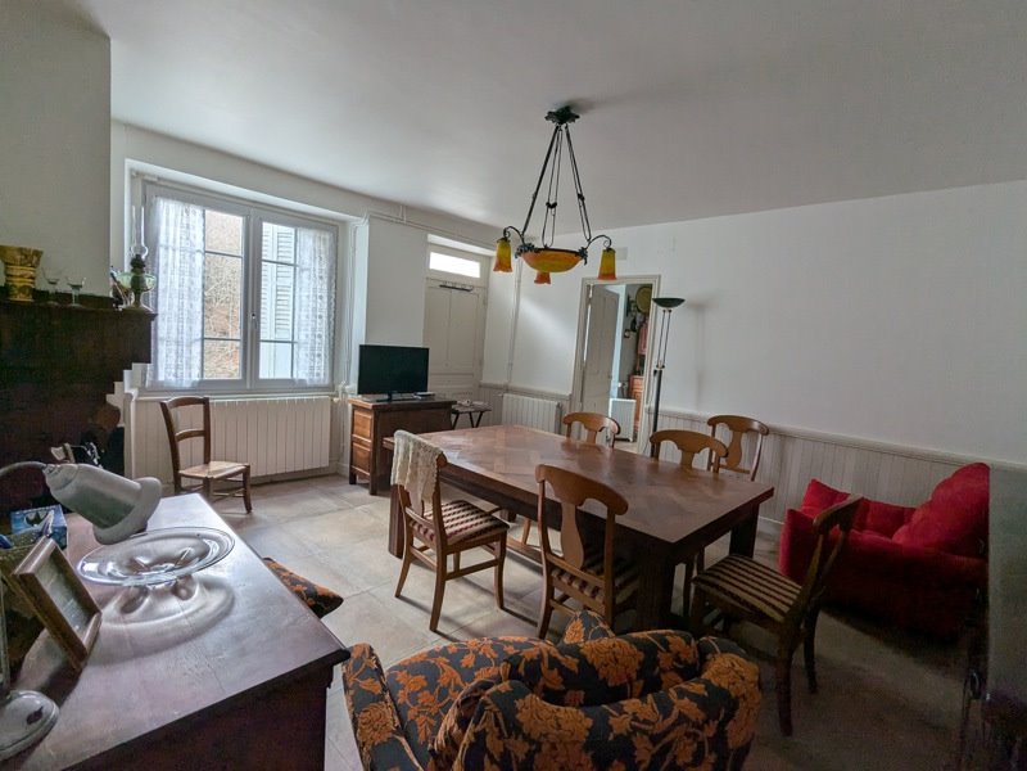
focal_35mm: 16
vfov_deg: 78.1
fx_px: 475
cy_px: 386
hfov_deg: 94.5
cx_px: 514
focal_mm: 2.35
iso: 80
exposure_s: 1/100
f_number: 2.2
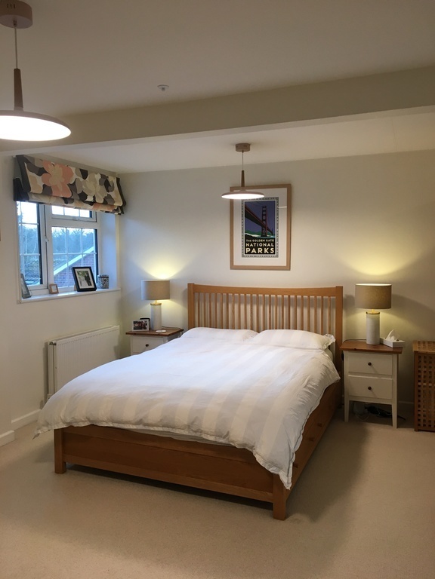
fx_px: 486
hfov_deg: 48.2
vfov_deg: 61.7
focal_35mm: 29
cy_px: 290
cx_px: 218
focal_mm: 4.15
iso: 50
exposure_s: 1/33
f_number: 2.2
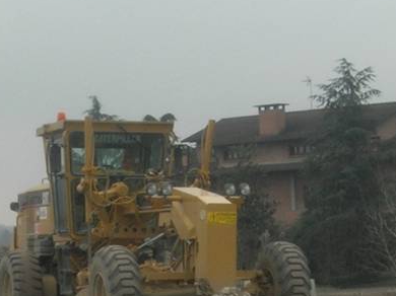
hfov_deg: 12.7
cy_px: 252
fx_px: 1784
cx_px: 168
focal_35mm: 156
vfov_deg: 9.5
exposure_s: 1/262
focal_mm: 7.8
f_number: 4.8
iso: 64
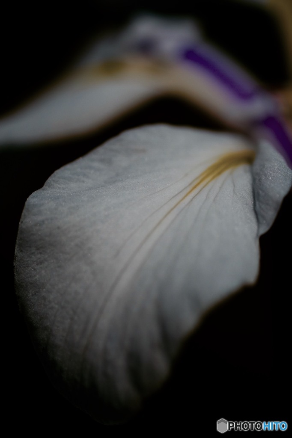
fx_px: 1096
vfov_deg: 22.6
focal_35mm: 90
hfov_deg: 15.2
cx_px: 146
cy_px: 219
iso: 200
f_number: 2.4
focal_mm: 60
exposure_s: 1/8000
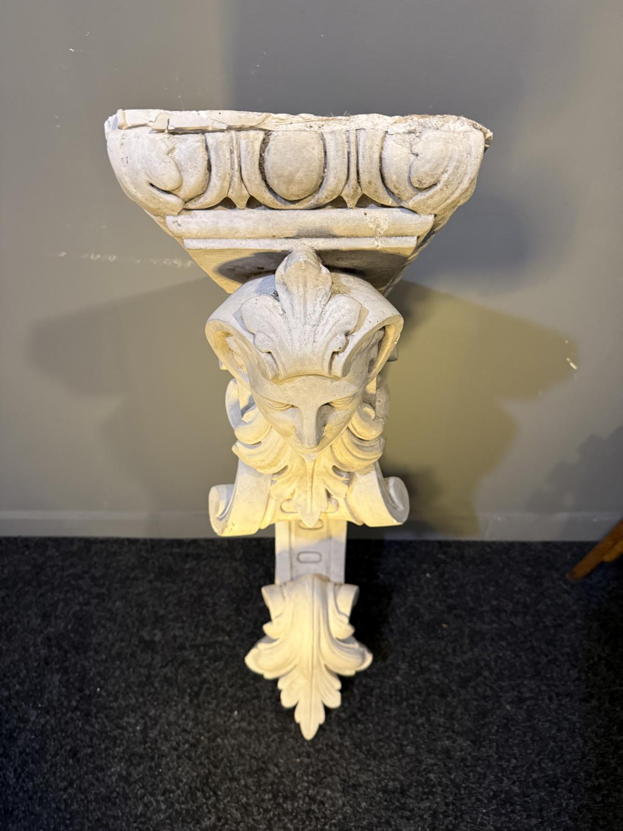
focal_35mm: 24
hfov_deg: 56.8
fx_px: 576
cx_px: 312
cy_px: 416
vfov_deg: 71.6
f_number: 1.78
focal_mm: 6.76
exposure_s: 1/50
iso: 500
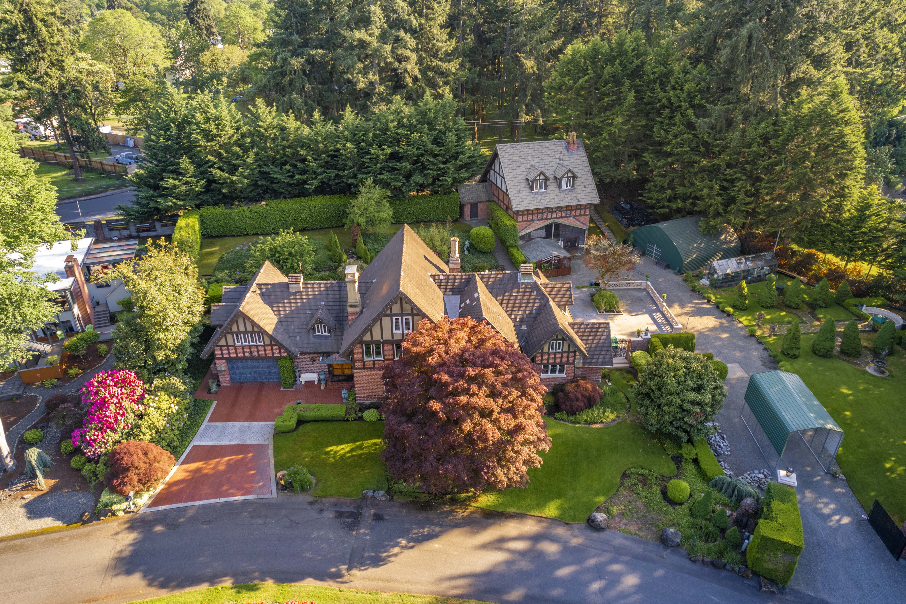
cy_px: 302
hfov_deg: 78.6
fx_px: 553
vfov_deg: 57.2
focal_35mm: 22
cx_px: 453
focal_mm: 8.38
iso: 100
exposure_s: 1/200
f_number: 2.8
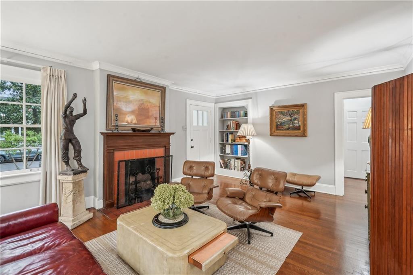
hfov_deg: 96.8
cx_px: 206
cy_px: 138
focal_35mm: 16
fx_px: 183
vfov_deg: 73.7
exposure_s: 1
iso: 100
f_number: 8
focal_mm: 16
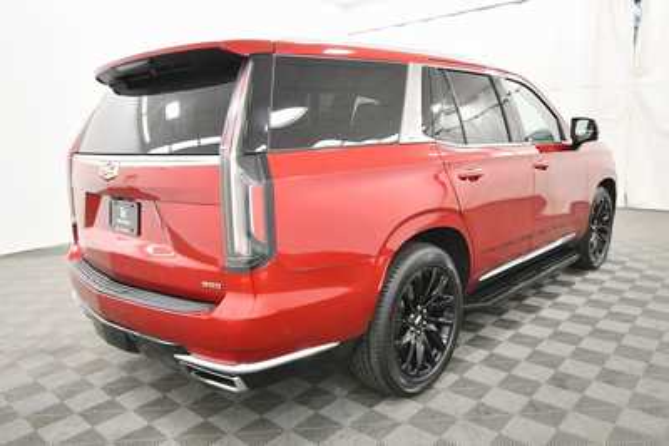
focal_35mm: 27
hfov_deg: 67.4
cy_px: 223
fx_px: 502
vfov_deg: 48.0
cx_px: 334
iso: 2200
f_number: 5.6
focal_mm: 18
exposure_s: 1/125
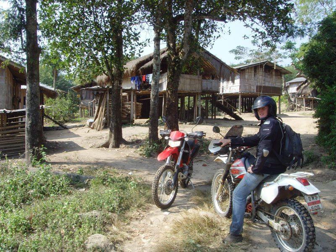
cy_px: 126
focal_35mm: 39
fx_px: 379
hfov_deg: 47.9
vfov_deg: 36.8
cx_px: 168
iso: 80
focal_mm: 6.6
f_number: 6.3
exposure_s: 1/125
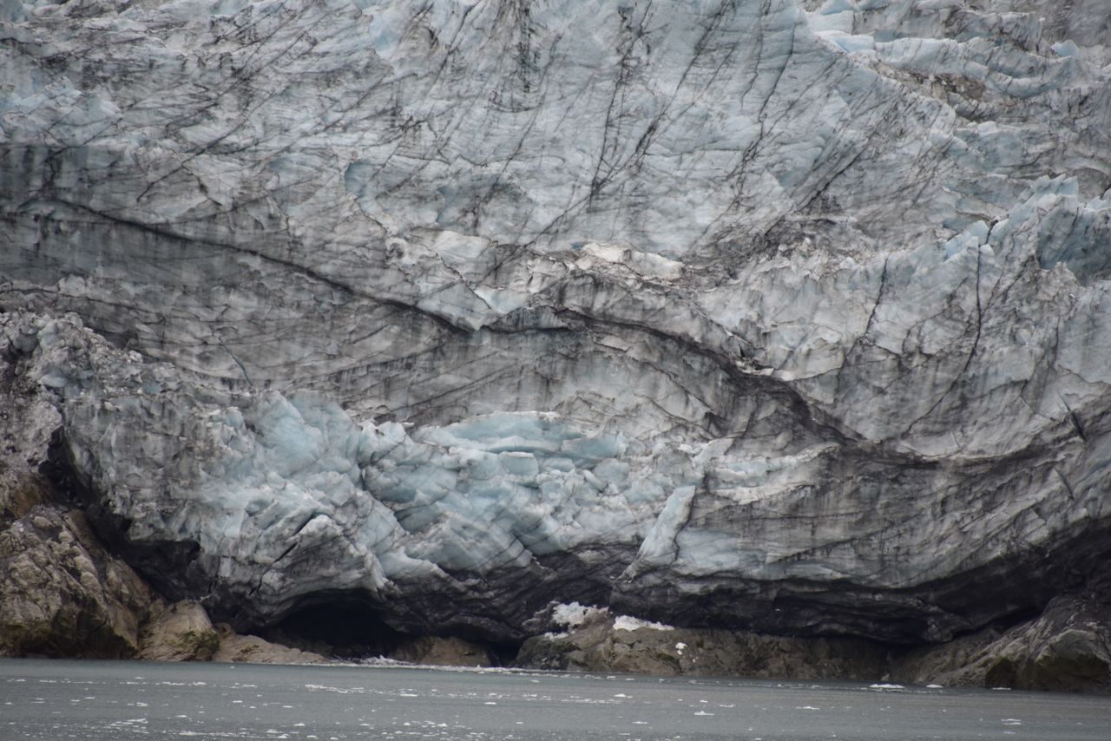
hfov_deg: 6.9
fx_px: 9260
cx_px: 556
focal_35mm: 300
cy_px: 370
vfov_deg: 4.6
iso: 560
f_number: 5.6
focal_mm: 300
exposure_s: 1/640
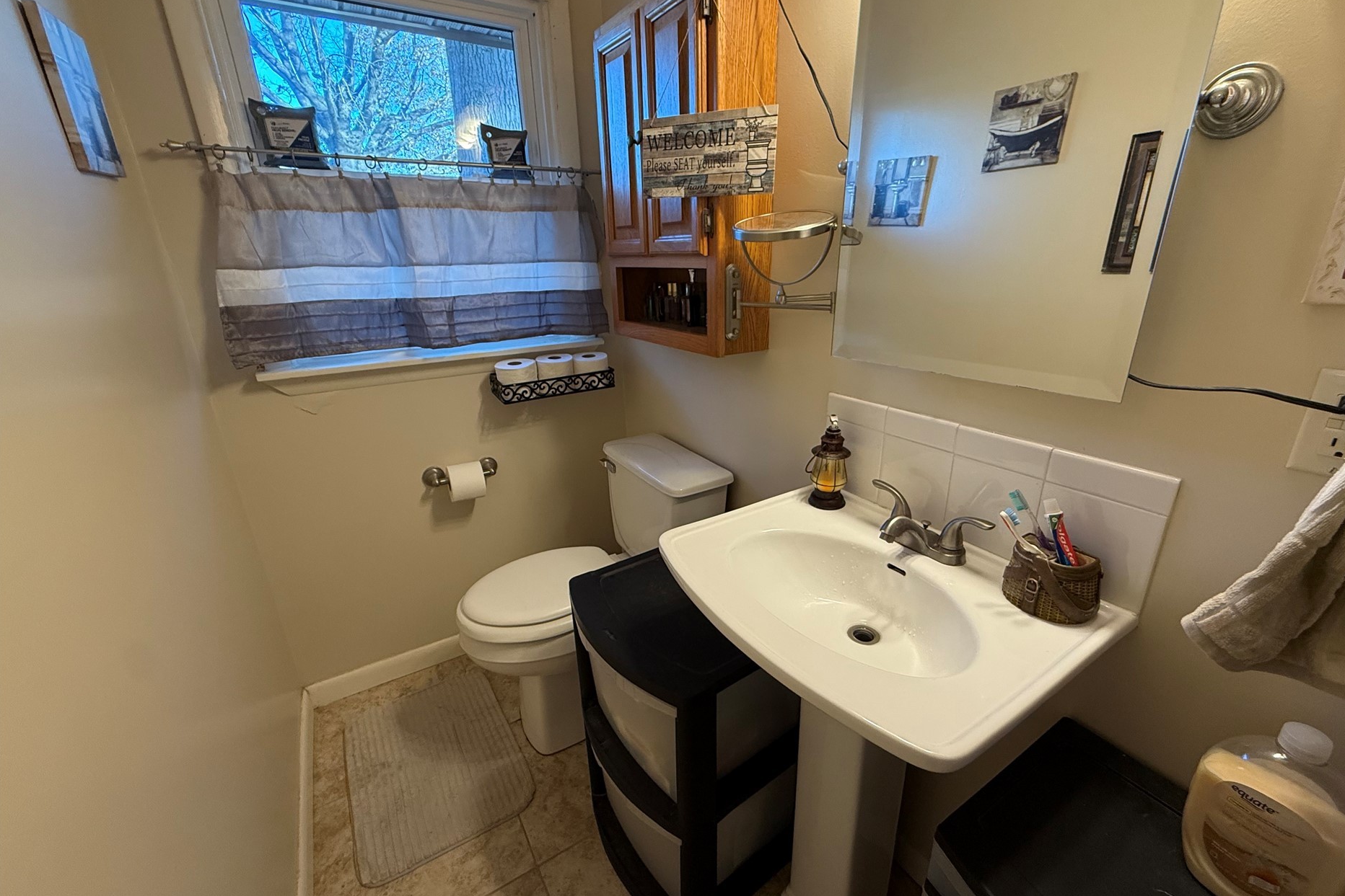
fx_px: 560
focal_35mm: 15
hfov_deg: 100.4
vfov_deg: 77.3
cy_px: 453
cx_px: 691
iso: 250
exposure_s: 1/120
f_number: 2.2
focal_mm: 2.22
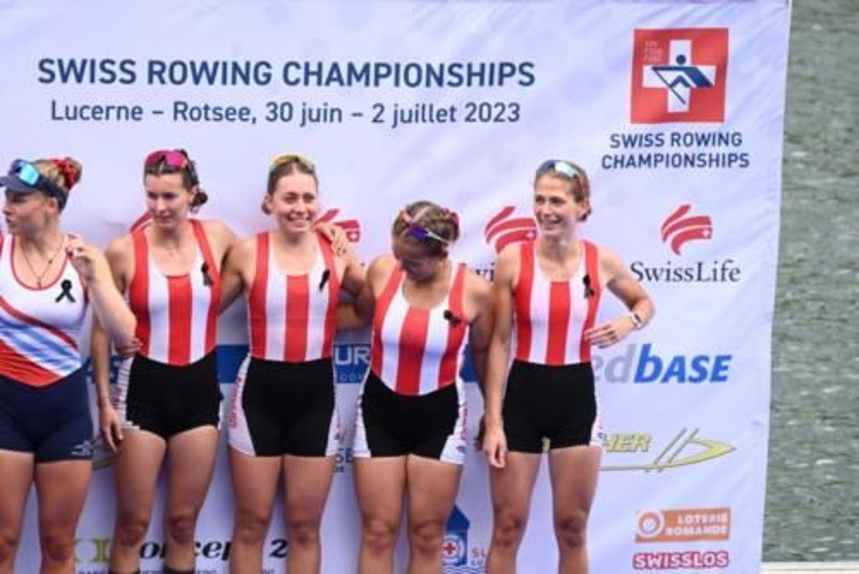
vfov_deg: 6.9
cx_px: 430
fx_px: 4775
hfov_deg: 10.3
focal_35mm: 200
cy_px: 287
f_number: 6.3
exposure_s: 1/400
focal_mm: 200
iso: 400
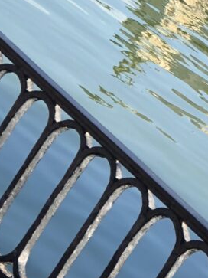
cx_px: 306
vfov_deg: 8.7
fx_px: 1812
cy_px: 28
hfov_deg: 6.5
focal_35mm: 226
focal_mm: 6.6
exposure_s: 1/223
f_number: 2.8
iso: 20
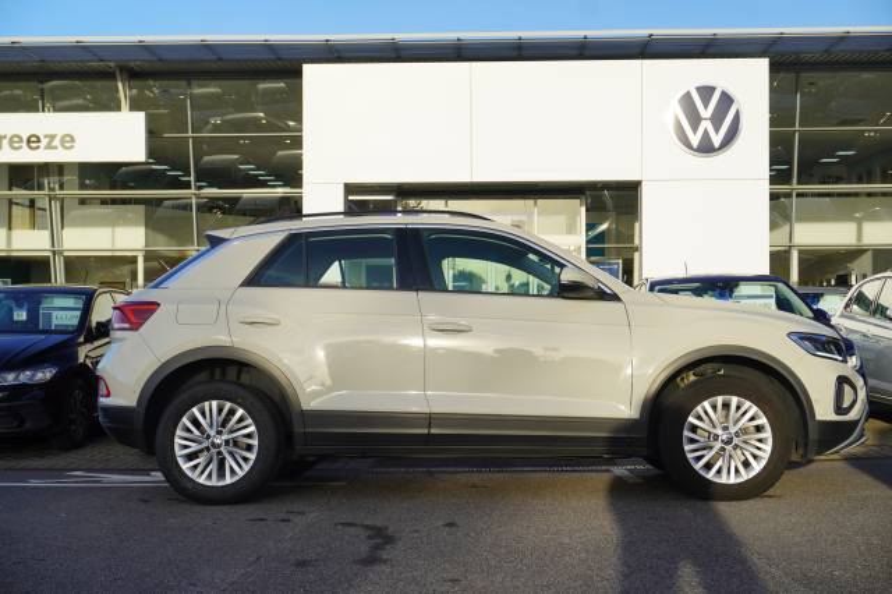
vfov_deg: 29.8
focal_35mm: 45
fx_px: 1114
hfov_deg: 43.6
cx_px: 446
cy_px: 297
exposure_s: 1/100
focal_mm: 30
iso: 100
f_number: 8
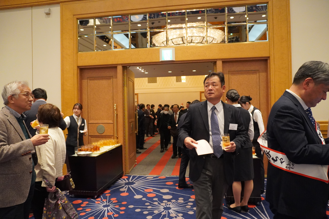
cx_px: 164
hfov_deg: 73.7
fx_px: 219
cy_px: 110
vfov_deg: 53.1
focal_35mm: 24
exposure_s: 1/160
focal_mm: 16
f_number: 4
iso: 5000
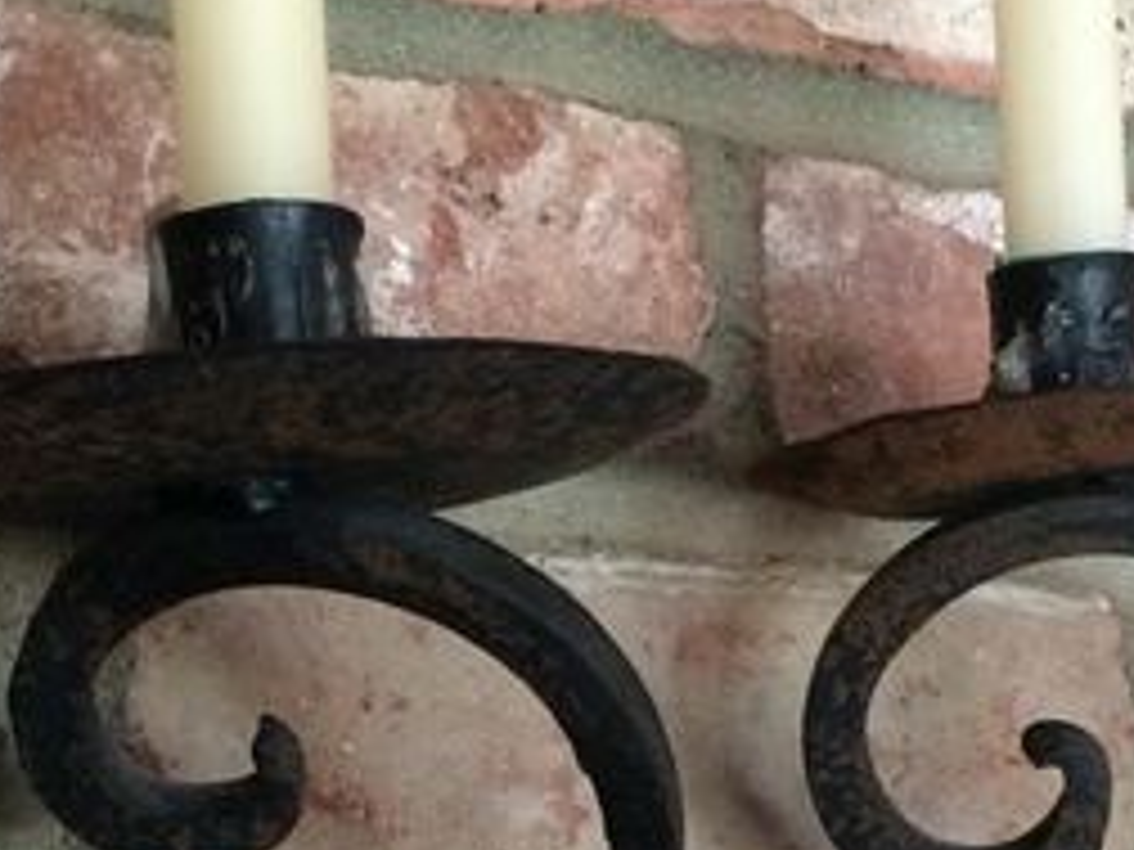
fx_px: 3505
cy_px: 920
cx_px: 842
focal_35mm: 107
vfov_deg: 13.6
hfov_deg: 18.3
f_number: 2.2
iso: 160
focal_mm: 4.12
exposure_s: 1/30
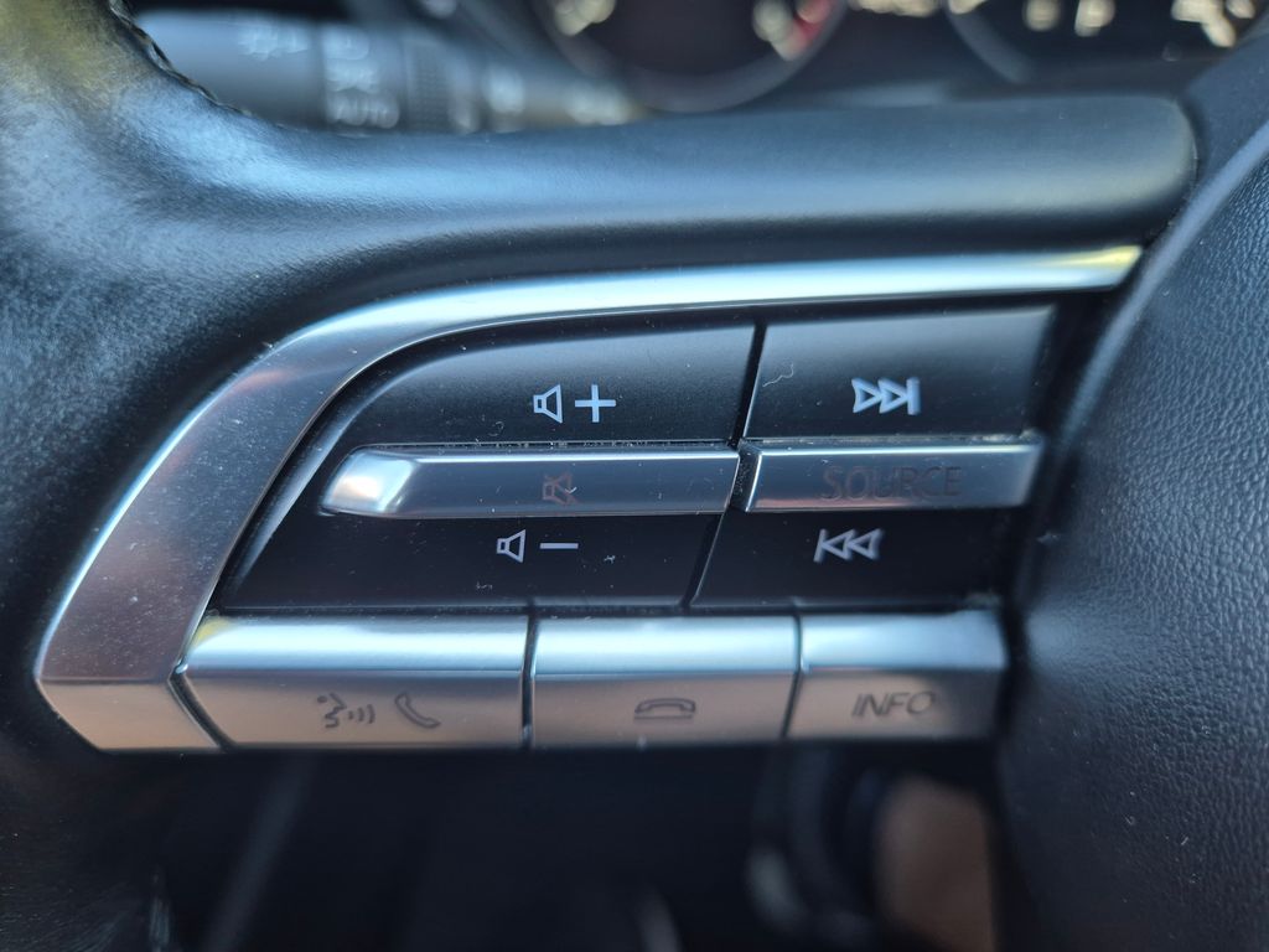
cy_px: 476
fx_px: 843
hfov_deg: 73.9
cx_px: 634
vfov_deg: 58.9
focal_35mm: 23
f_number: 1.8
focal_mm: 5.4
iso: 125
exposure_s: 1/100
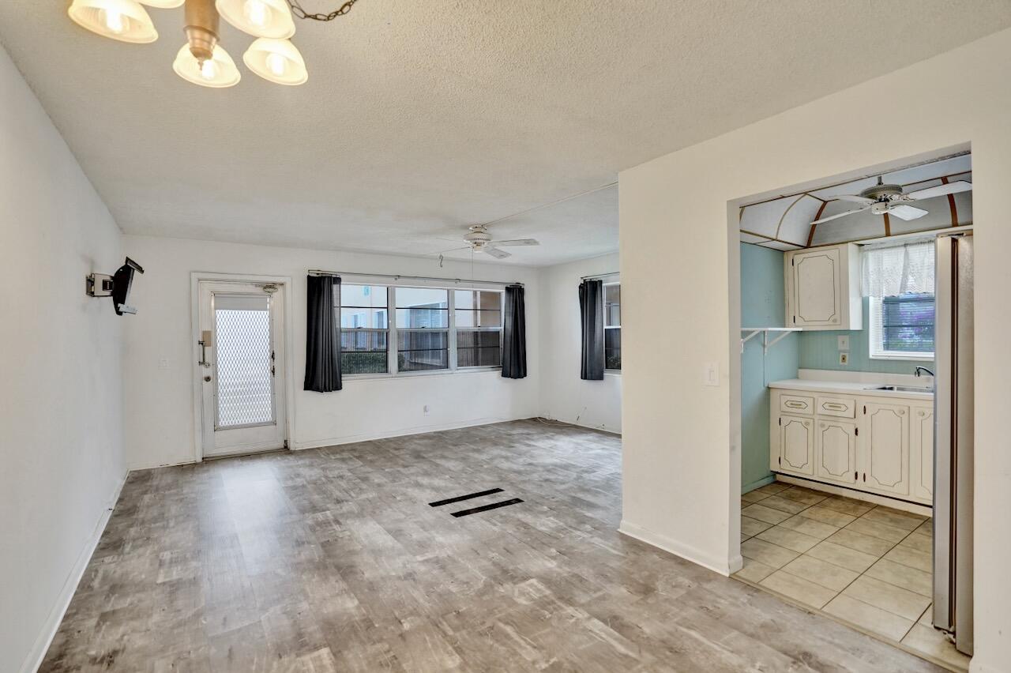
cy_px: 336
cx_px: 506
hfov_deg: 96.8
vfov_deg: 73.7
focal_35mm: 16
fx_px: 449
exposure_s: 1/250
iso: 800
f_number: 2.8
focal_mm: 16
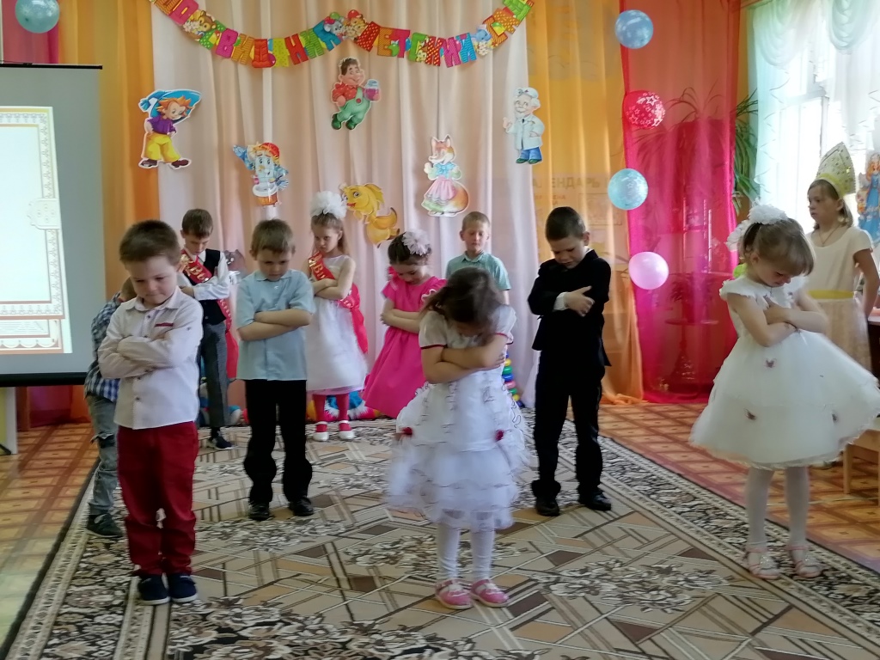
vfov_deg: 30.3
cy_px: 330
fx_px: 1220
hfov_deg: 39.7
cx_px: 440
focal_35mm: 48
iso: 125
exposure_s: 1/33.3
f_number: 1.8
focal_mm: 5.4
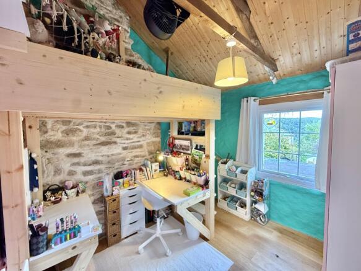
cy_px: 136
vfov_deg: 85.7
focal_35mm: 14
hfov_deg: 102.1
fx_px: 146
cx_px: 180
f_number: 2.2
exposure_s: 1/60
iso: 400
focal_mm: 2.22
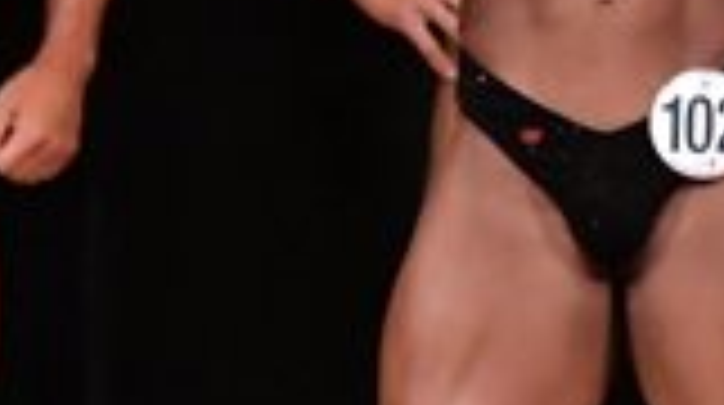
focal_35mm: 1365
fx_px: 26166
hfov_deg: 1.6
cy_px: 81
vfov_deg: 0.9
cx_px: 650
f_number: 5.6
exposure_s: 1/400
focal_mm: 180
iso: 5000
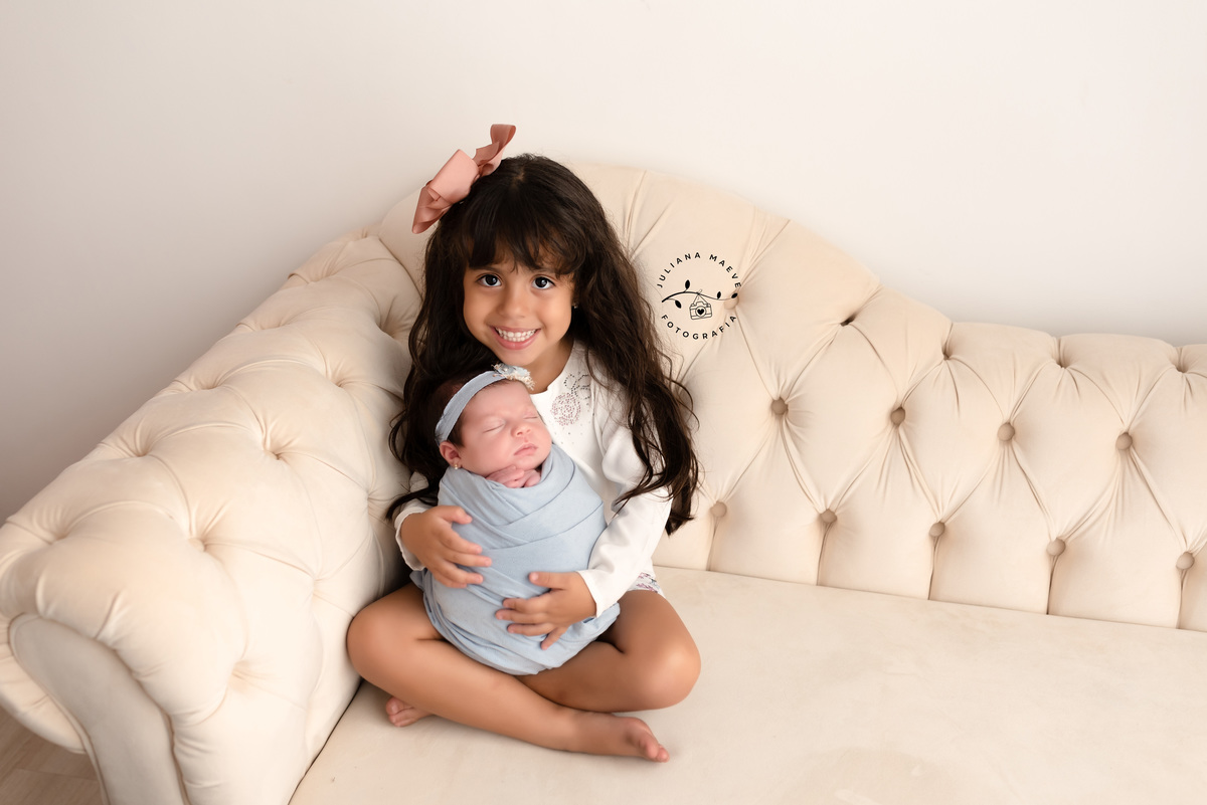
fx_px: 1174
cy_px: 402
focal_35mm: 35
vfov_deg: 37.9
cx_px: 604
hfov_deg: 54.4
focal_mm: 35
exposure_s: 1/125
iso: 500
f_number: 3.2
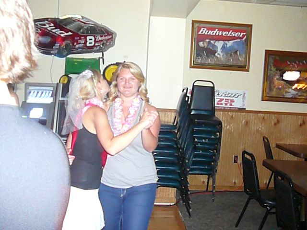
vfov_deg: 40.7
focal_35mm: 35
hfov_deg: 52.6
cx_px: 154
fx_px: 310
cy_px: 115
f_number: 2.8
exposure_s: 1/8
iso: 800
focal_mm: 5.2
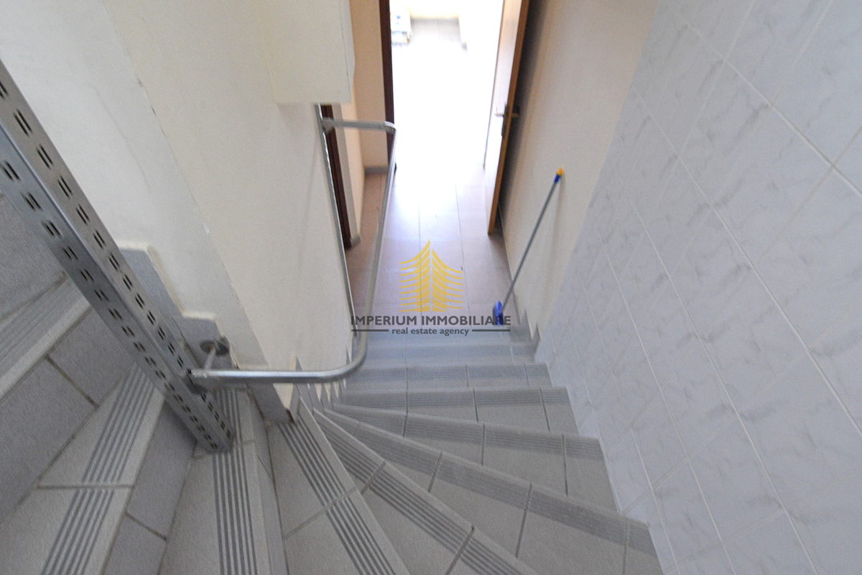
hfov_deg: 85.4
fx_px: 467
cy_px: 288
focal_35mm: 20
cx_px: 431
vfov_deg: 63.2
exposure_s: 1/4
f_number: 10
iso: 3200
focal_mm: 13
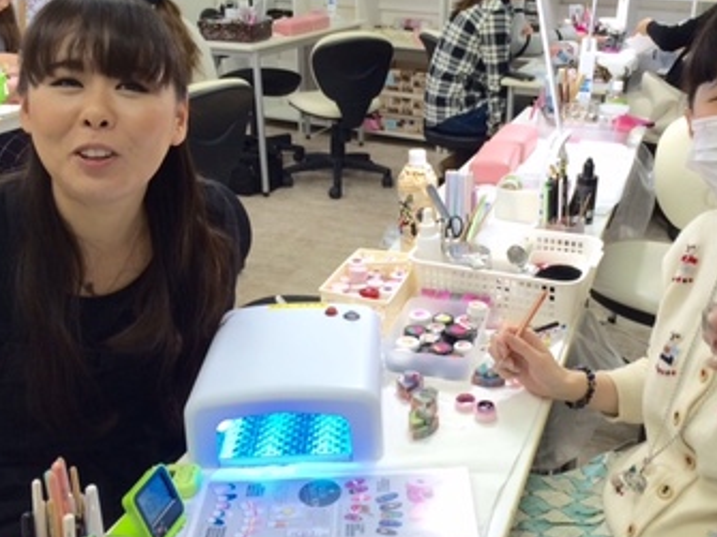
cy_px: 275
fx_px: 808
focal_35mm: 39
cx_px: 428
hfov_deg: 47.6
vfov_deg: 36.8
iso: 32
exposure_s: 1/40
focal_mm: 4.15
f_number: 2.2
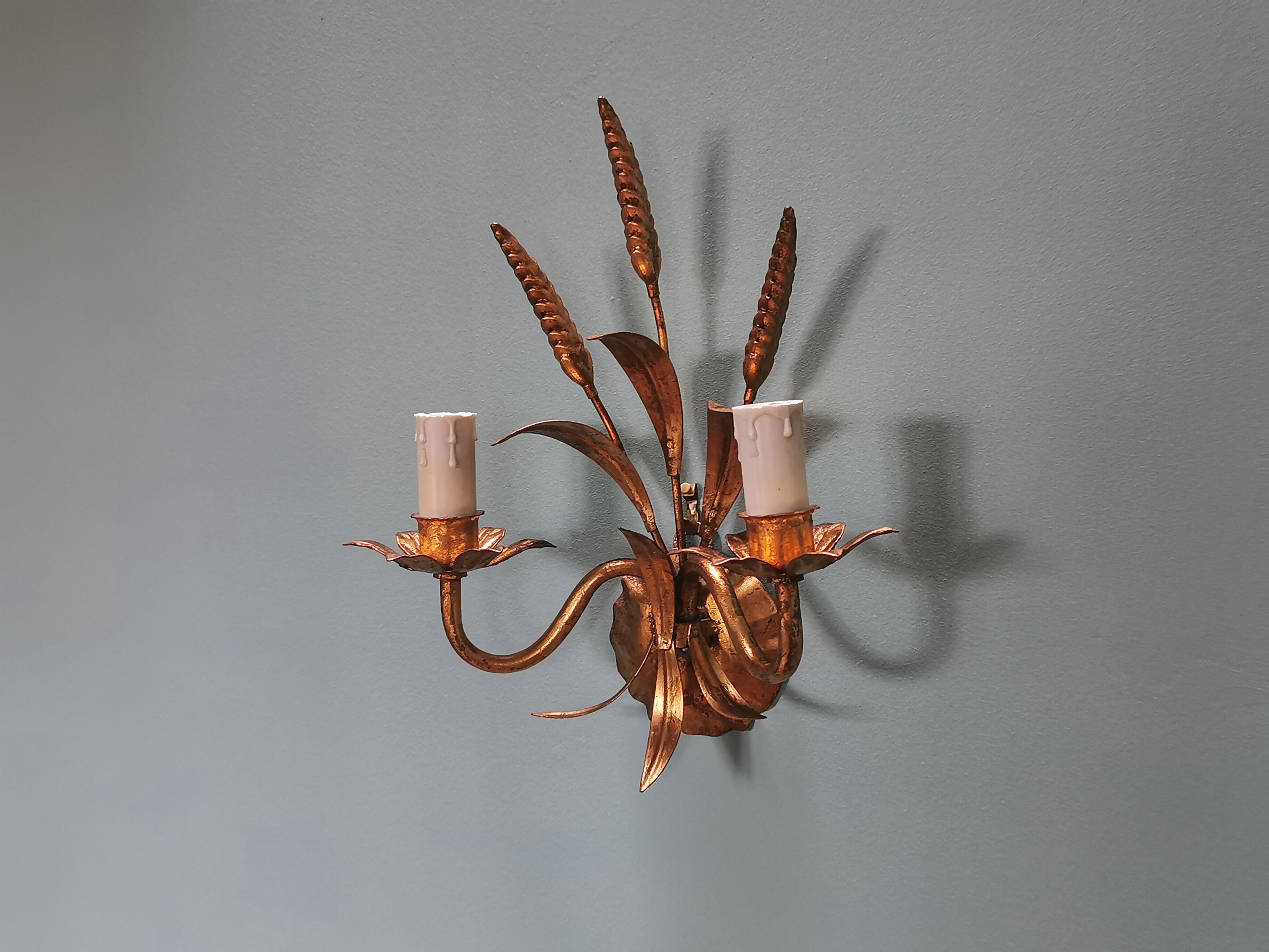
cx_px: 634
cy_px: 476
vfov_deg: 35.1
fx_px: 1503
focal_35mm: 41
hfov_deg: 45.8
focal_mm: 5.58
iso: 200
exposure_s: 1/50
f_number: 1.8
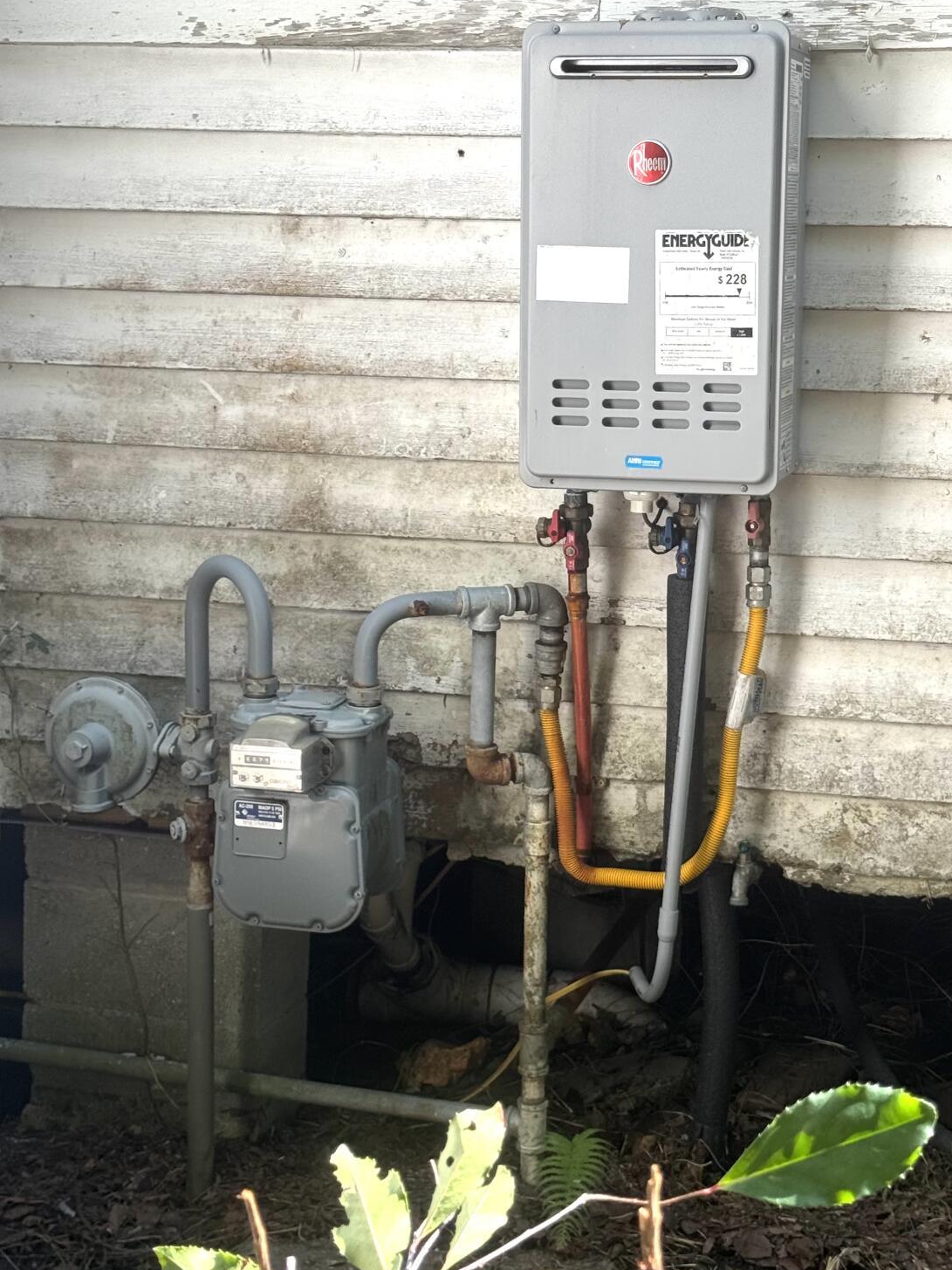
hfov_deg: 22.2
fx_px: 2421
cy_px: 669
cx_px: 613
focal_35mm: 66
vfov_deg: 29.4
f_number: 1.78
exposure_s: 1/522
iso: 64
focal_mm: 6.76
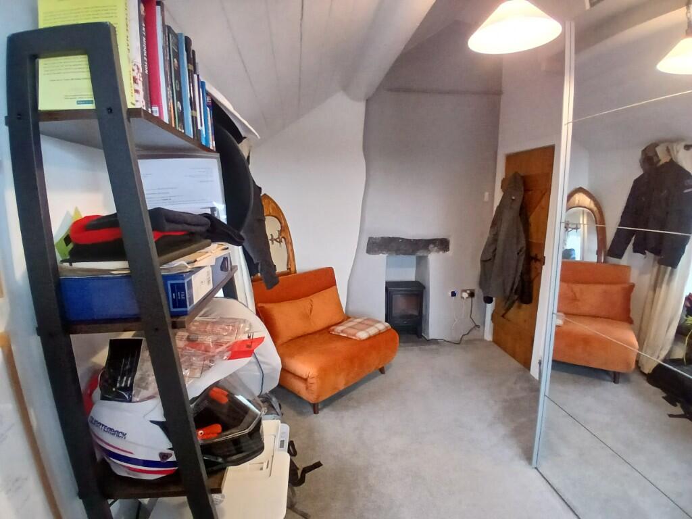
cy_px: 260
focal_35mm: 17
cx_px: 346
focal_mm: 1.4
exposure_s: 1/25
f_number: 2.2
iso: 400
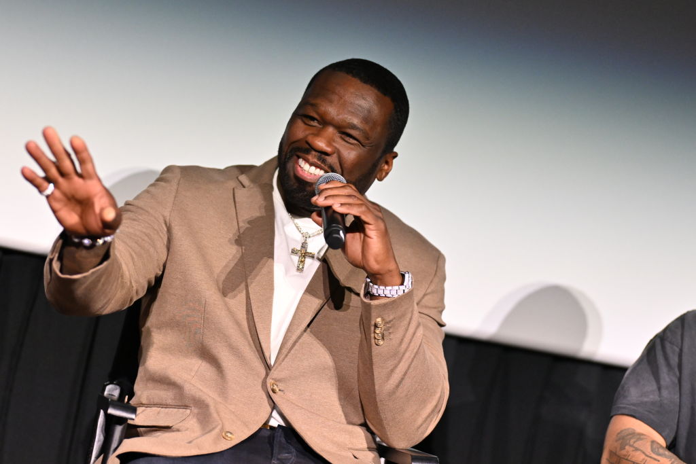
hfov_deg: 16.1
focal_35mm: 127
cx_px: 348
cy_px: 232
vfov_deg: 10.8
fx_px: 2456
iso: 2500
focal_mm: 85
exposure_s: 1/160
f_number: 1.8
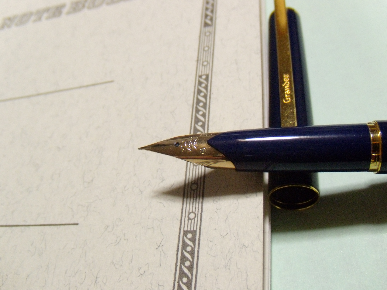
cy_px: 145
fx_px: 402
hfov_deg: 51.4
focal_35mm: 36
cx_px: 194
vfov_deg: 39.7
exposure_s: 1/20
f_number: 3.6
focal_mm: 6.4
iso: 400
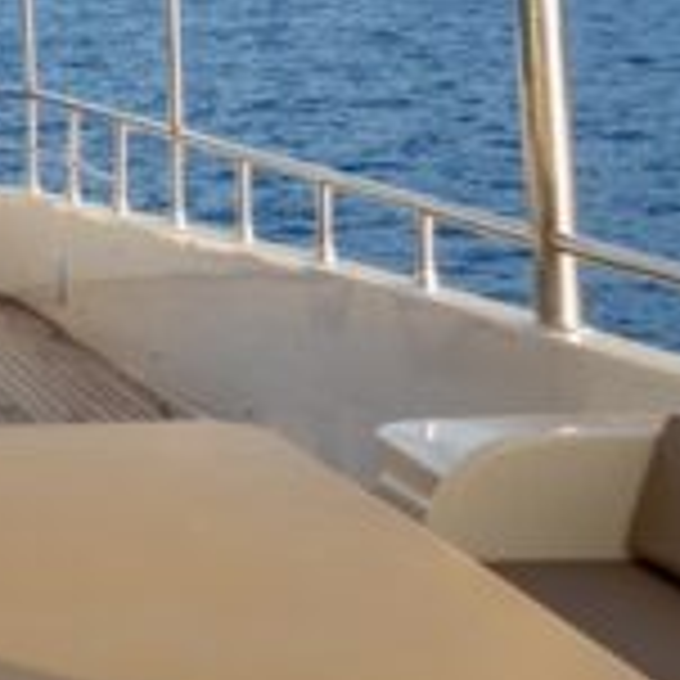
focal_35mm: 137
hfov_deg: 11.9
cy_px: 117
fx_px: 3045
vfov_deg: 12.7
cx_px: -495
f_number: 4
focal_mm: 18.2
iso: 500
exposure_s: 1/640
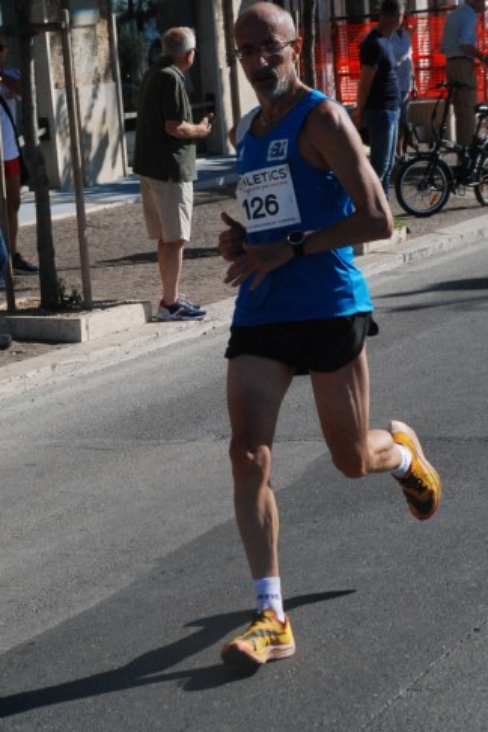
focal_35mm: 115
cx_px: 227
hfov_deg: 11.9
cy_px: 328
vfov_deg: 17.8
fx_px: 2338
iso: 1000
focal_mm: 62
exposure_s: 1/2000
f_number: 8
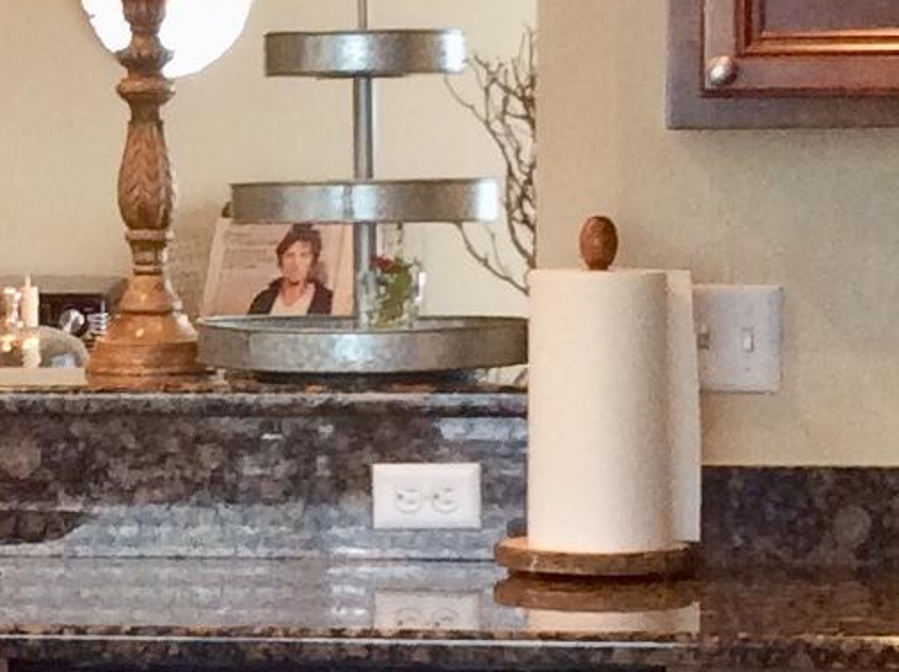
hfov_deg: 11.9
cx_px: 21
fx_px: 4253
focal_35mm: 164
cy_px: 354
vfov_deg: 9.0
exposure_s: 1/24
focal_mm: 3.3
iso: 80
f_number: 2.4
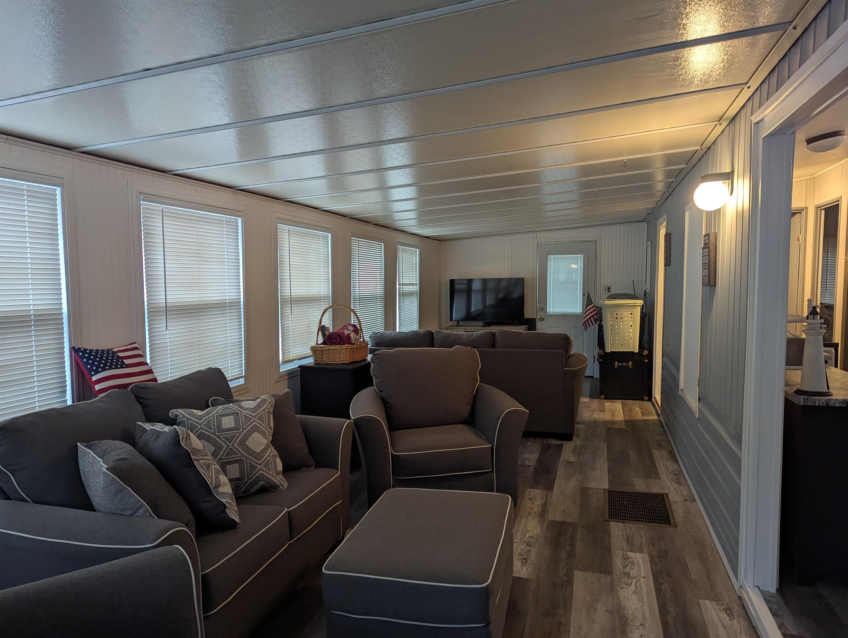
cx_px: 424
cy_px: 319
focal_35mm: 24
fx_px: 589
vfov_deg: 56.9
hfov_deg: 71.5
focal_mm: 6.81
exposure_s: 1/65.1
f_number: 1.85
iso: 259
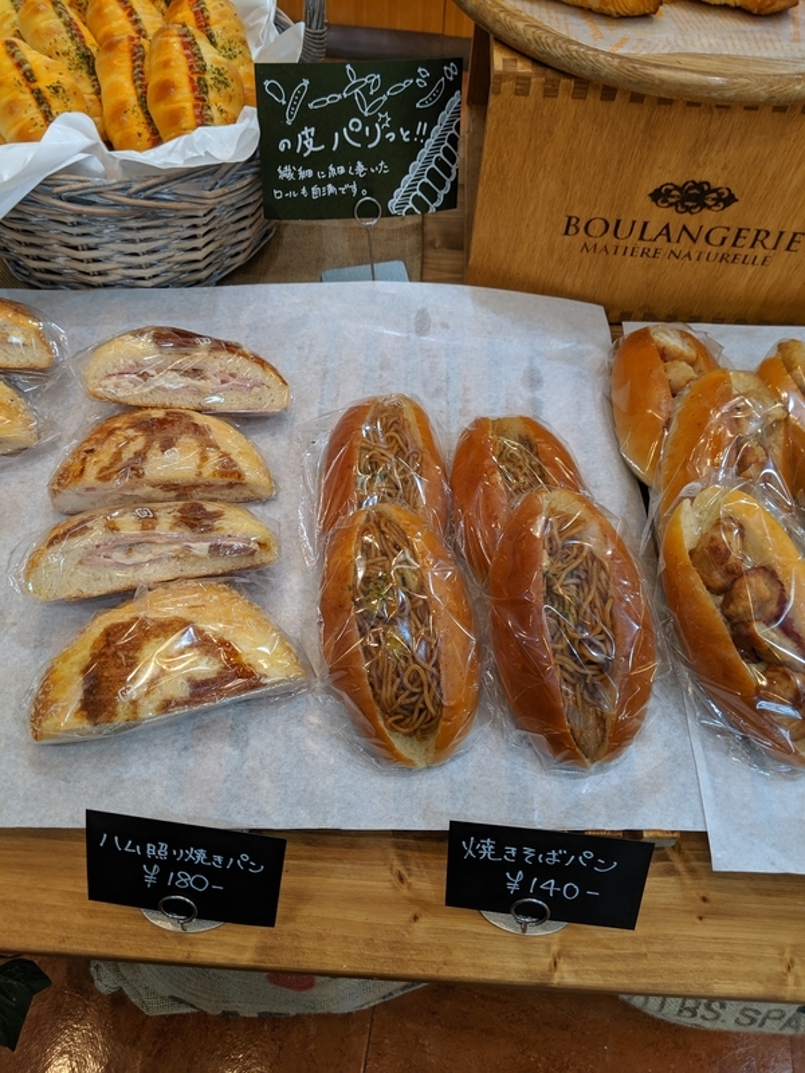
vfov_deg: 65.3
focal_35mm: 27
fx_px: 837
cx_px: 402
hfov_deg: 51.4
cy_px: 536
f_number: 1.8
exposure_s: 1/49.9
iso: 67
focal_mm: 4.44
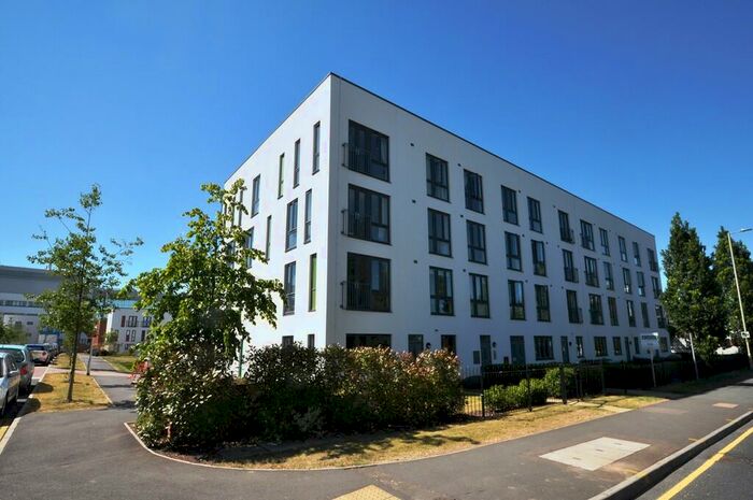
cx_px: 376
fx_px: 360
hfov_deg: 92.5
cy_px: 250
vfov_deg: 69.5
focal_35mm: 17
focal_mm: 11.5
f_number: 16
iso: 200
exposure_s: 1/200
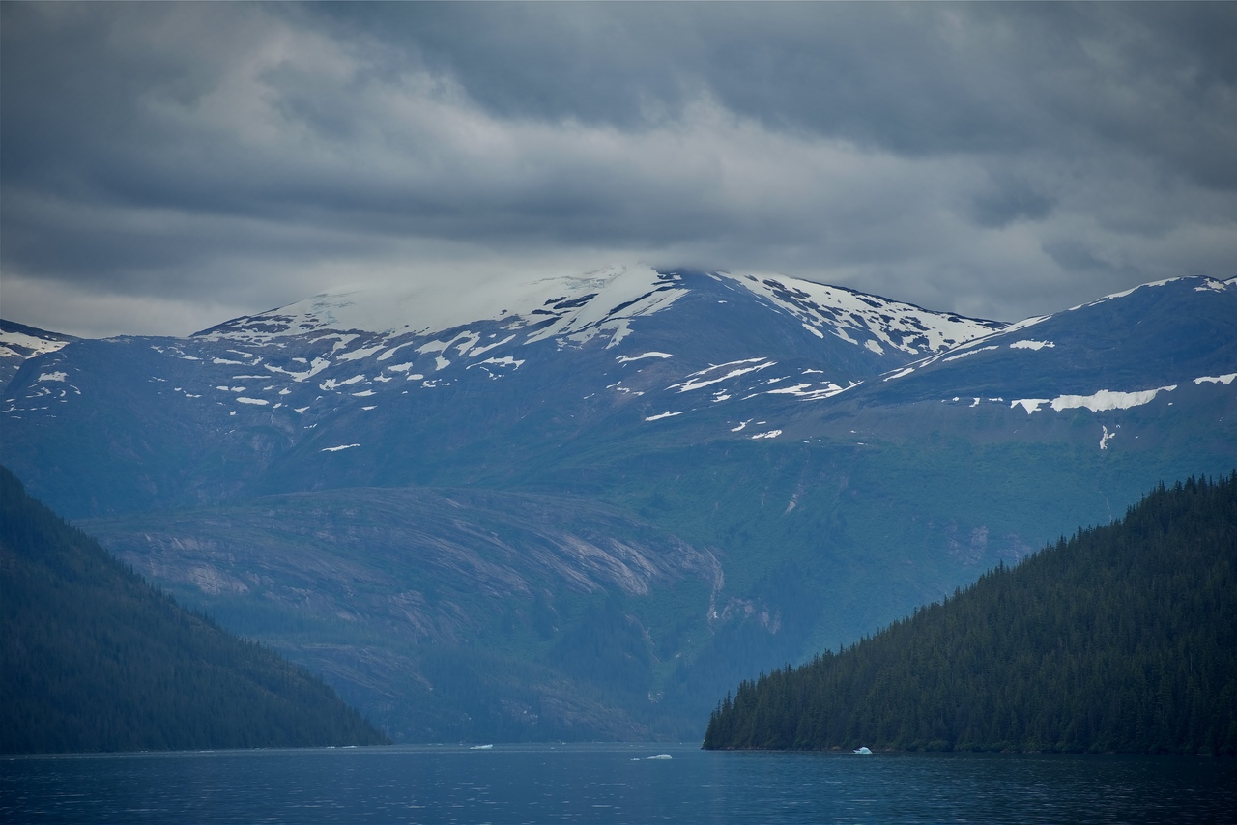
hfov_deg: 9.4
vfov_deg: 6.2
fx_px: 7561
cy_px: 412
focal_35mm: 220
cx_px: 618
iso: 100
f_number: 6.3
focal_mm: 220
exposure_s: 1/500
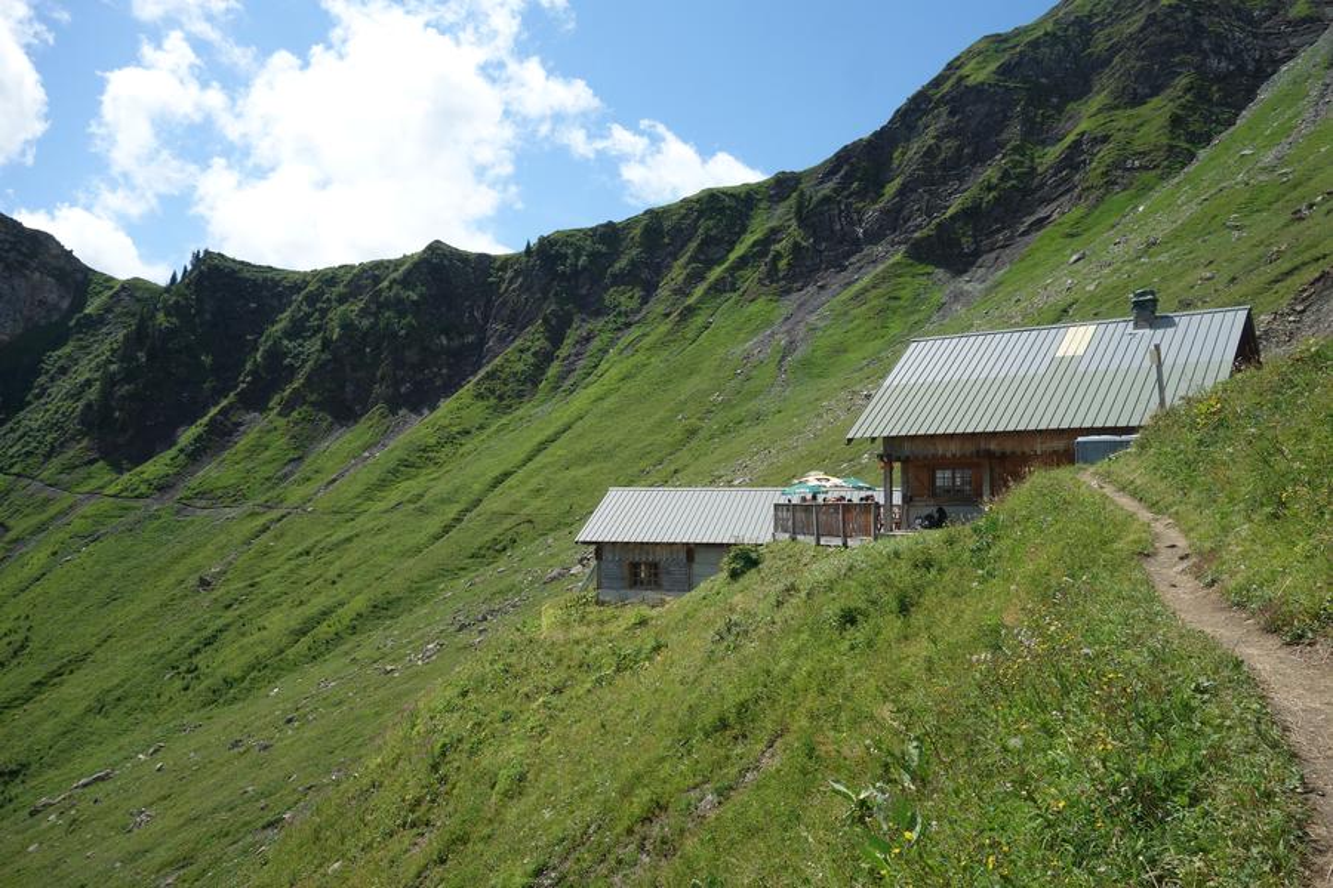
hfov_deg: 65.5
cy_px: 444
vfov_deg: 46.4
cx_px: 666
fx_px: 1037
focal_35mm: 28
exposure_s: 1/500
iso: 125
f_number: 5.6
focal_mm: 10.4
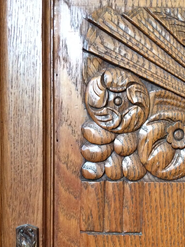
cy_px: 174
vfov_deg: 39.7
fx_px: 335
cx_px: 137
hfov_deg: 30.4
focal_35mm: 47
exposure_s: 1/33
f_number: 2.2
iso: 320
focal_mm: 4.15
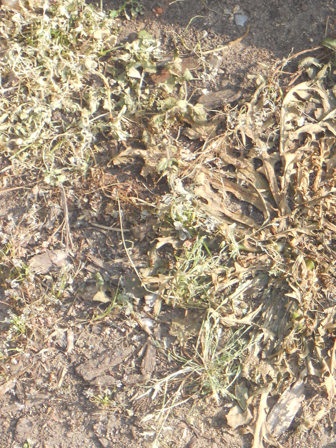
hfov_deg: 9.5
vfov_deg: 12.7
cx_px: 284
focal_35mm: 155
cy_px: 244
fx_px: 2006
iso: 80
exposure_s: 1/100
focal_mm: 16.5
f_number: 5.4
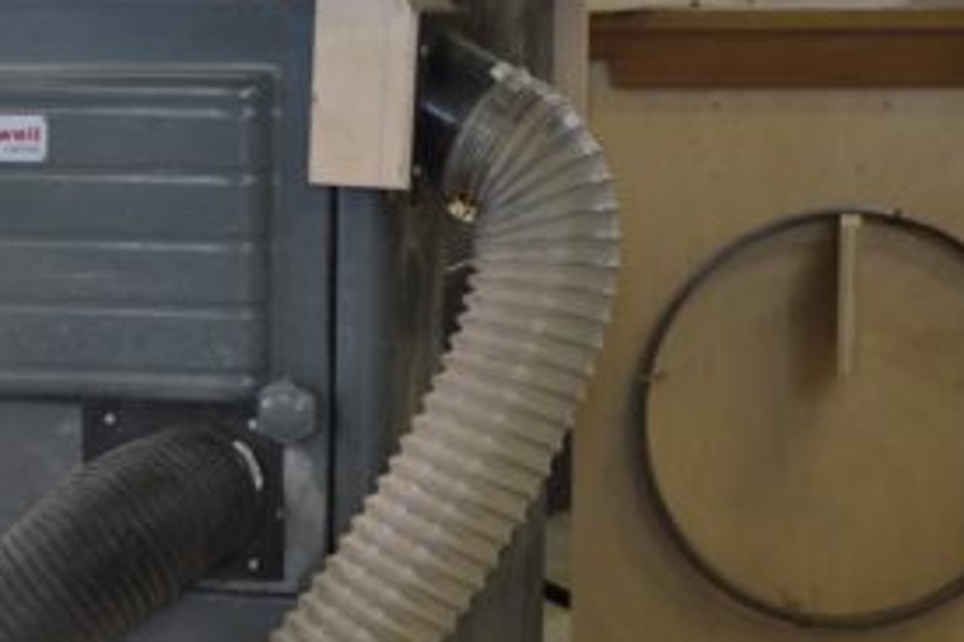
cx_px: -14
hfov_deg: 13.8
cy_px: 493
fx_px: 3918
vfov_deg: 9.3
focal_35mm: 146
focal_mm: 35
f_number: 1.8
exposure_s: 1/80
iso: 200
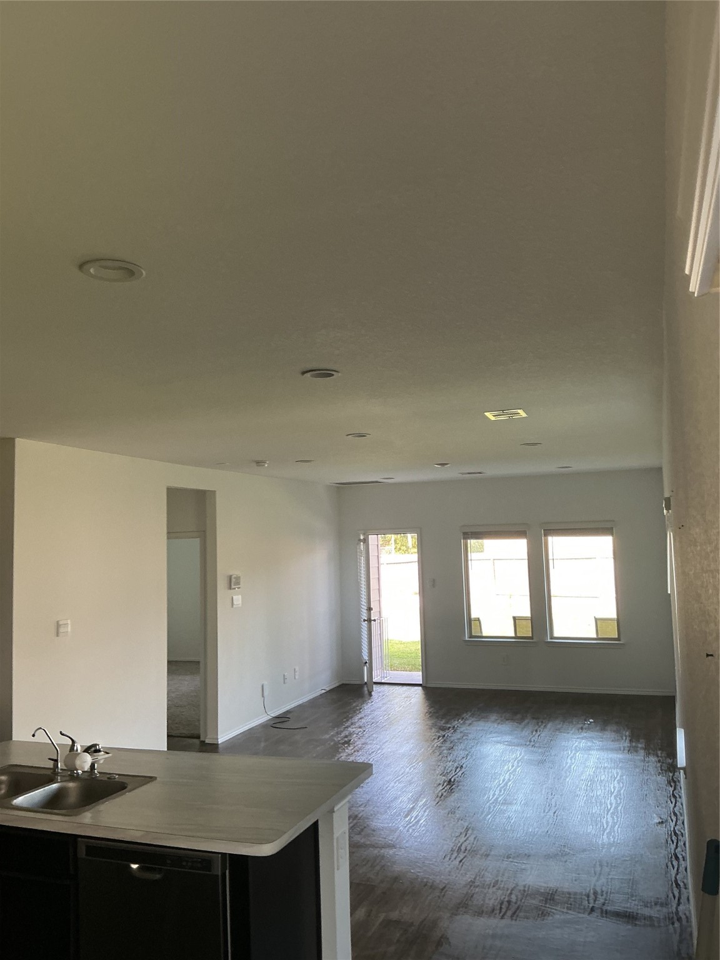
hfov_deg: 48.2
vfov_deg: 61.7
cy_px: 480
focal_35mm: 29
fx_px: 804
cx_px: 360
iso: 50
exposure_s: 1/60
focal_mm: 3
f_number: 1.8
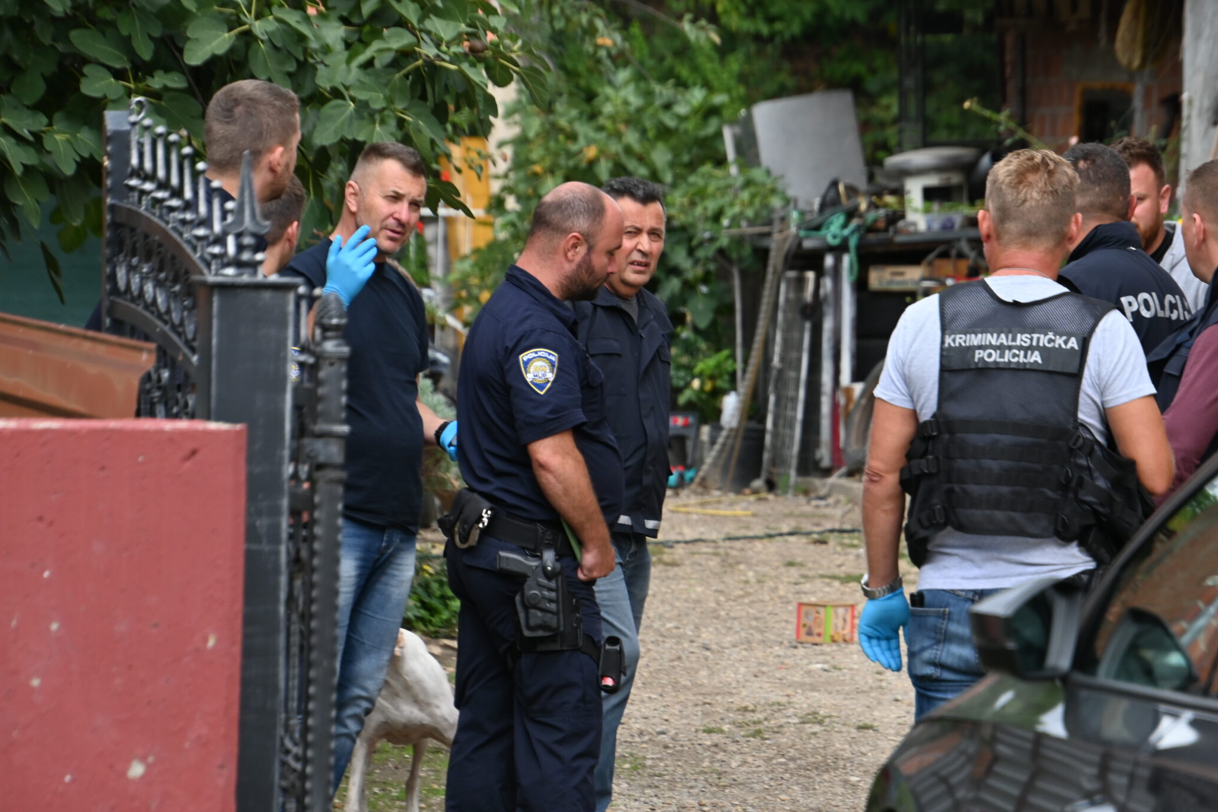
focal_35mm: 318
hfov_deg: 6.5
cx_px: 696
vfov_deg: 4.3
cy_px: 379
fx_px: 10759
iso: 160
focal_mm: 170
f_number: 5.6
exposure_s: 1/320
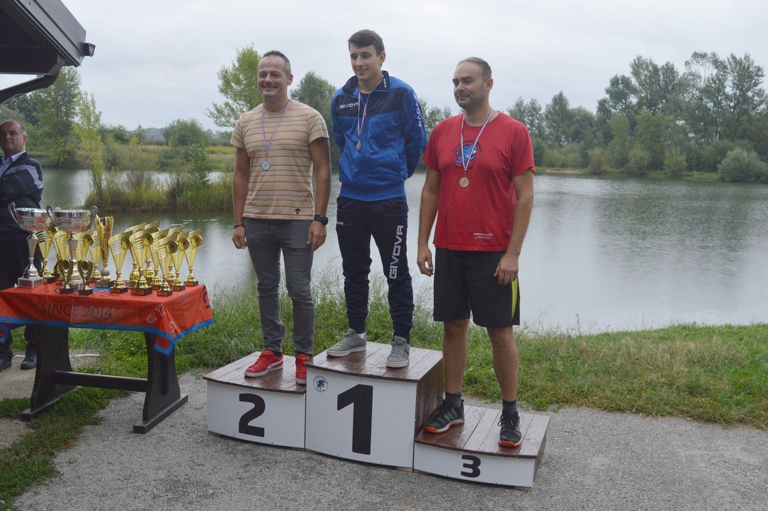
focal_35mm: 36
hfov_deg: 53.2
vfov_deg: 36.8
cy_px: 256
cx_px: 384
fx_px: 767
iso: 100
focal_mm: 24
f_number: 6.3
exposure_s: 1/160
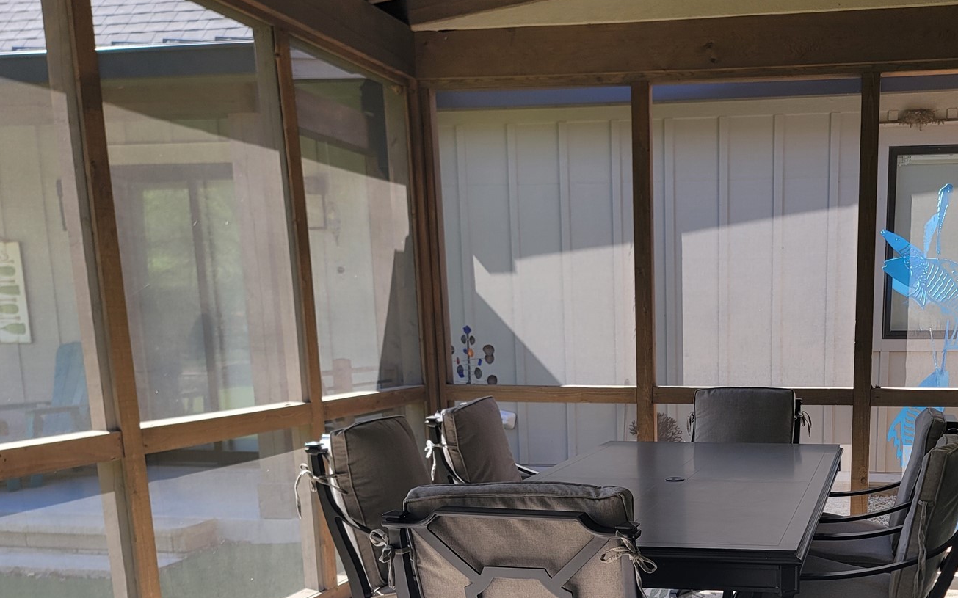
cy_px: 524
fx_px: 1018
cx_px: 689
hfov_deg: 48.9
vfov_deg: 31.4
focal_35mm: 39
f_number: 1.8
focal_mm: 7
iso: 20
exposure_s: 1/137
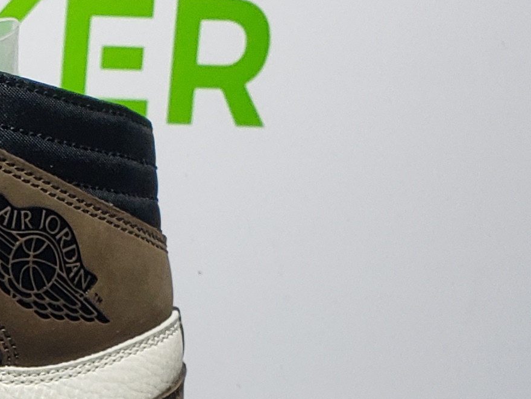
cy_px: 774
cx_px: -419
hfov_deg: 14.6
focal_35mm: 119
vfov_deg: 11.4
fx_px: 1826
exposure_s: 1/187
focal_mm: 4.3
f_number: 2.4
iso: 50
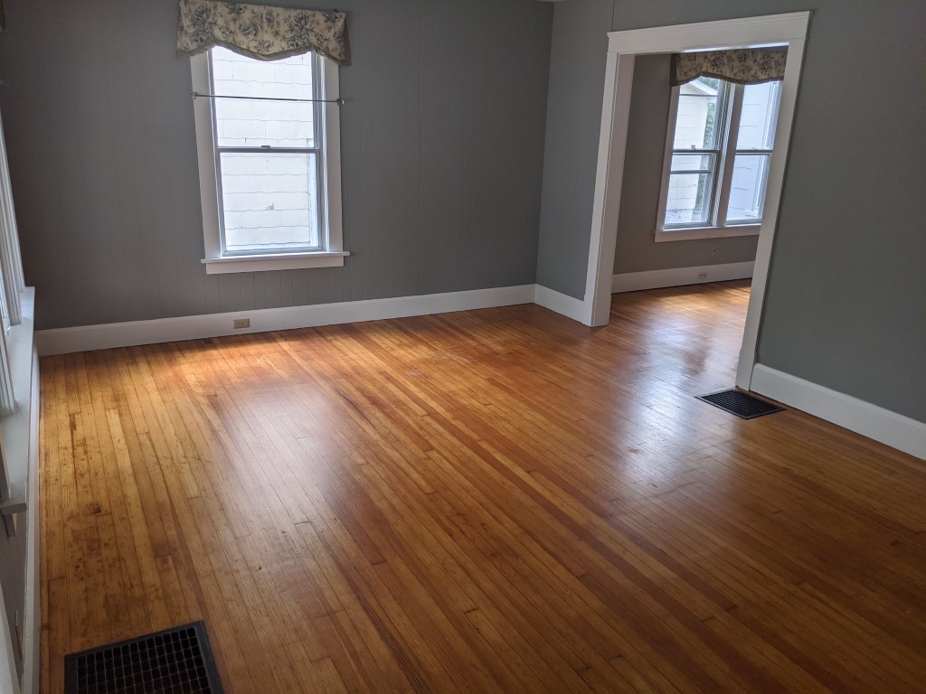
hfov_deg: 65.3
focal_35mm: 27
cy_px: 347
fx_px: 722
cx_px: 463
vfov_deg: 51.4
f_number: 1.8
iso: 45
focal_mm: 4.44
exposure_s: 1/385
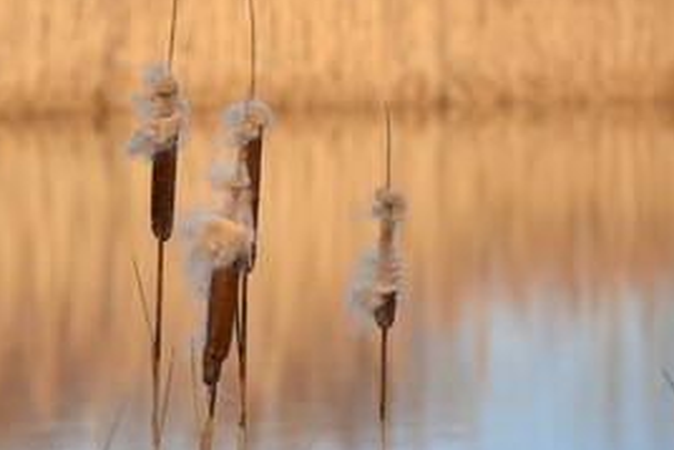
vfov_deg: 3.8
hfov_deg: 5.7
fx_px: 6743
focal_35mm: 360
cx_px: 146
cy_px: 205
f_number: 5.6
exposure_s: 1/500
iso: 200
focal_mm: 140
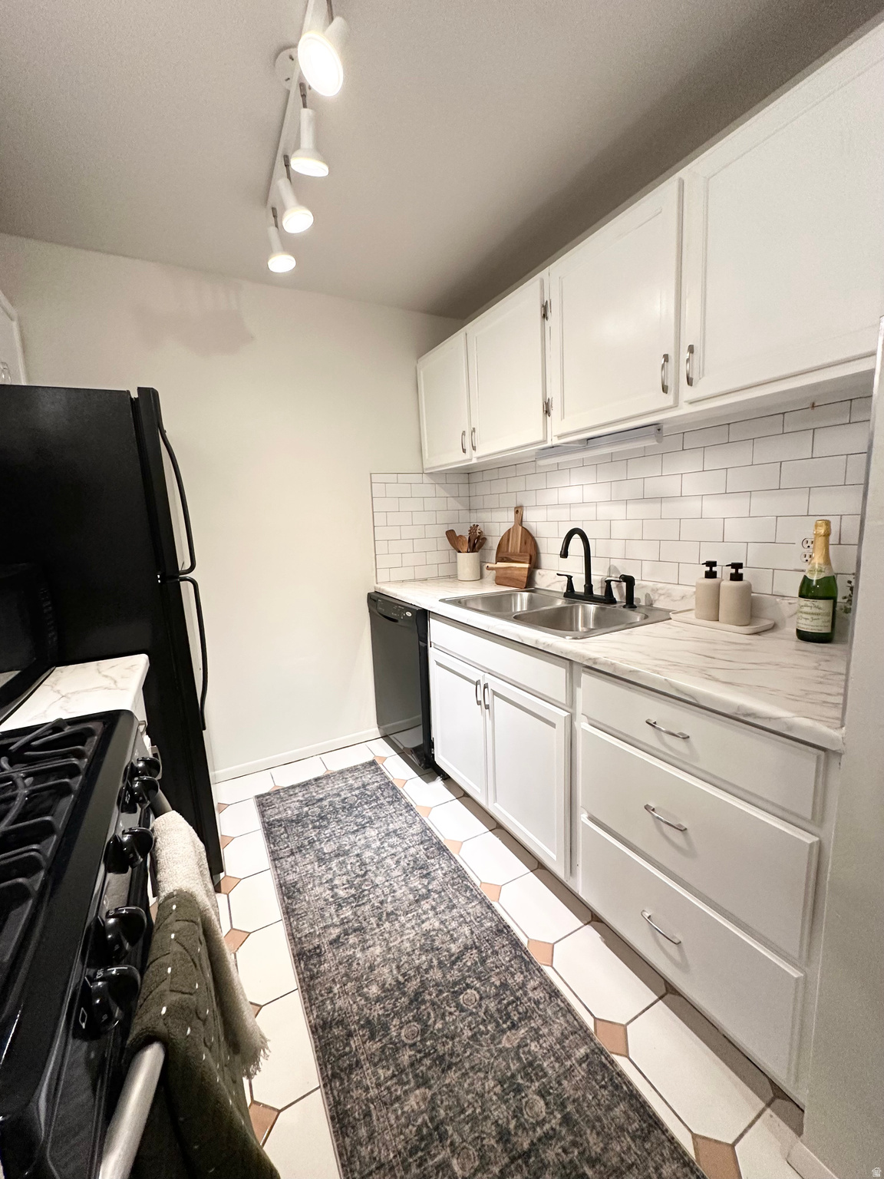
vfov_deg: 102.1
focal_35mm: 14
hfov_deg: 85.7
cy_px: 590
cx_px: 442
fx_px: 477
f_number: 2.2
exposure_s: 1/120
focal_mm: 2.22
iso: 250
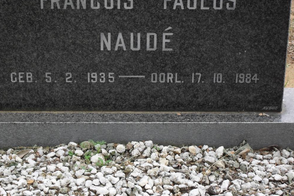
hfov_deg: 18.3
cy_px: 97
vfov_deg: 12.2
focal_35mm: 112
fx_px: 914
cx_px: 124
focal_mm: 15.7
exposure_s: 1/60
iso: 100
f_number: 5.5
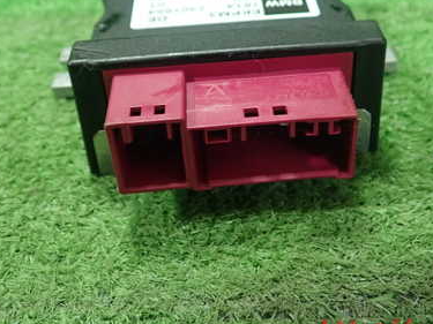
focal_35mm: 48
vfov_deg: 29.8
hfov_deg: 39.6
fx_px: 600
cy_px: 86
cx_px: 237
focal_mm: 5.5
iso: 400
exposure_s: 1/125
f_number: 2.3
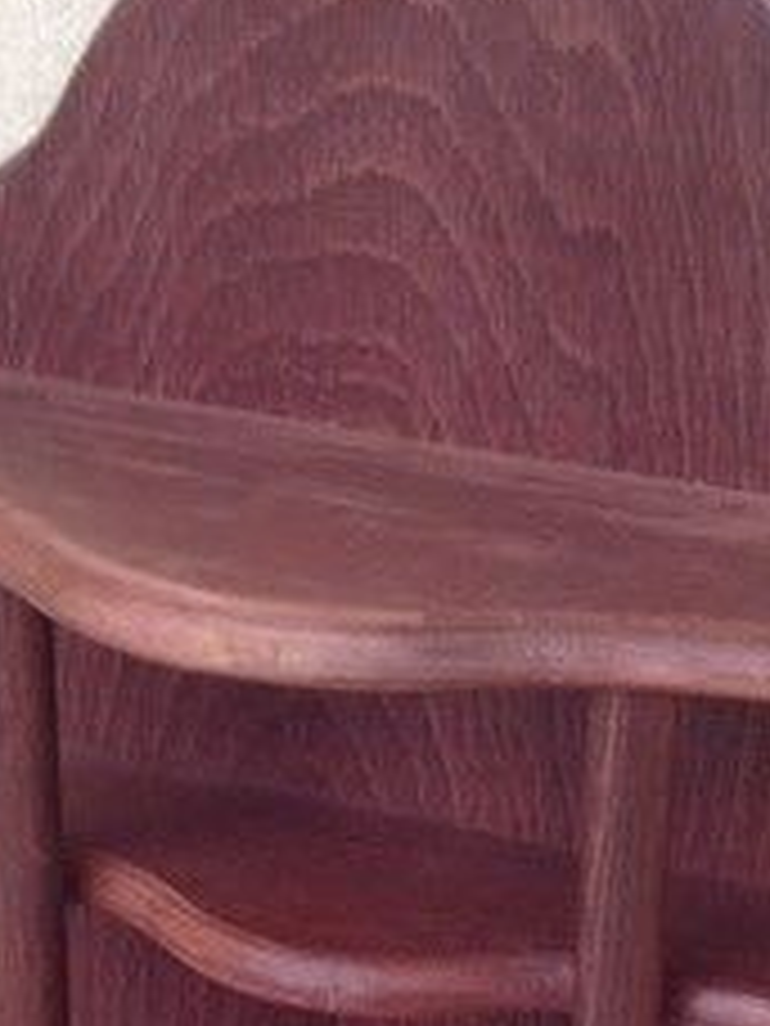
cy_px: 1336
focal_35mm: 118
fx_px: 3500
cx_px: 486
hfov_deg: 12.5
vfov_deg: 15.8
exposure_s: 1/40
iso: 50
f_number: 2.4
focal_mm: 4.28
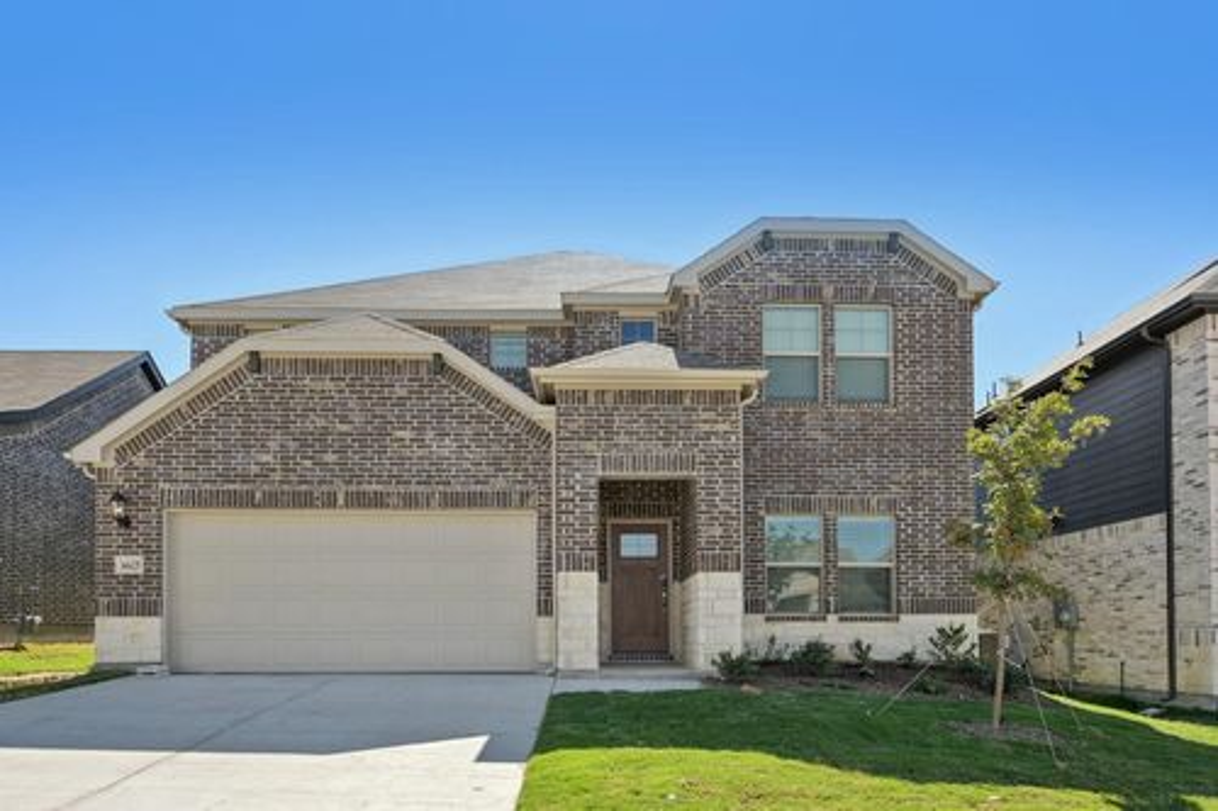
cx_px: 609
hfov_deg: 81.2
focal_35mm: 21
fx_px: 710
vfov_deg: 59.5
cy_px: 406
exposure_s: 1/640
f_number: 8
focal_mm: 21
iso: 400
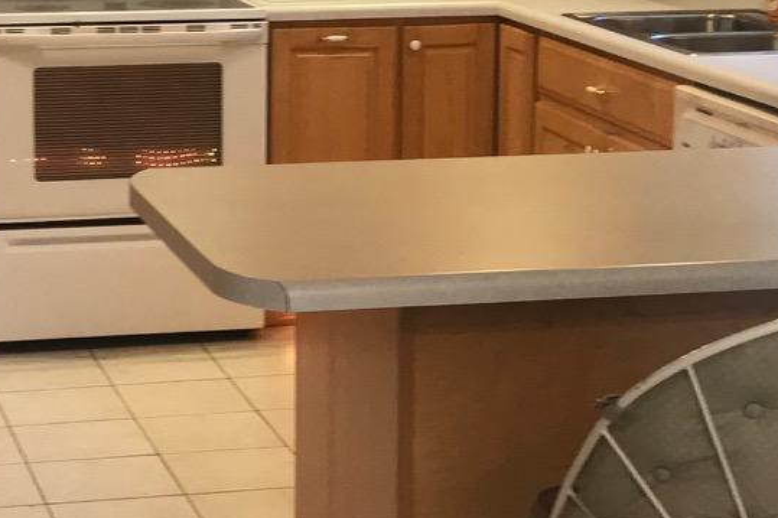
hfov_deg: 18.7
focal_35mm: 109
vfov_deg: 12.5
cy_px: 117
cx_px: 283
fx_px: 2355
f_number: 1.8
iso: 50
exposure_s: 1/30
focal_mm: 3.99
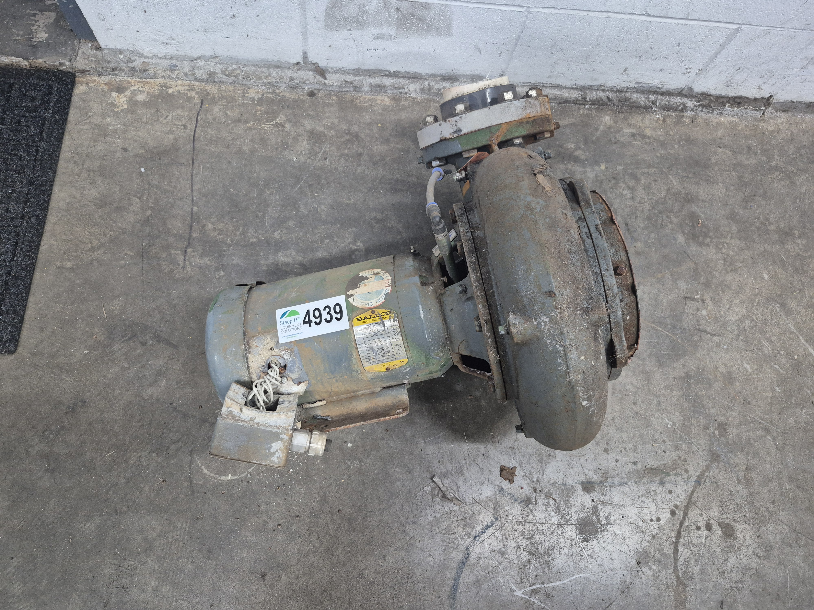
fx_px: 541
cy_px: 305
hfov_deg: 73.9
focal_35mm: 23
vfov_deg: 58.9
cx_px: 407
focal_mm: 5.4
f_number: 1.8
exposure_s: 1/120
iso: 640
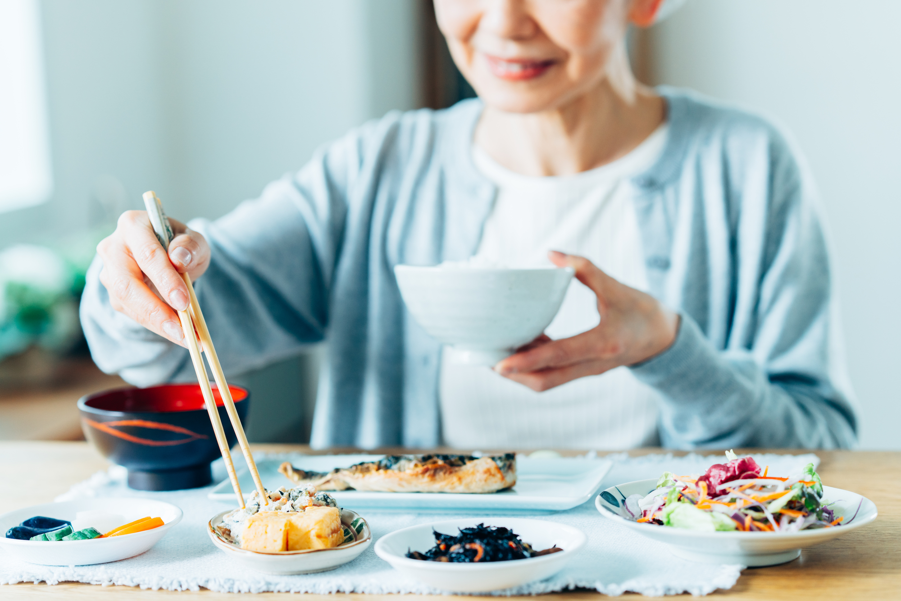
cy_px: 300
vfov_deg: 16.1
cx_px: 450
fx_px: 2127
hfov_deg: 23.9
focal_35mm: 85
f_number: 2.5
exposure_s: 1/100
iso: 400
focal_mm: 85
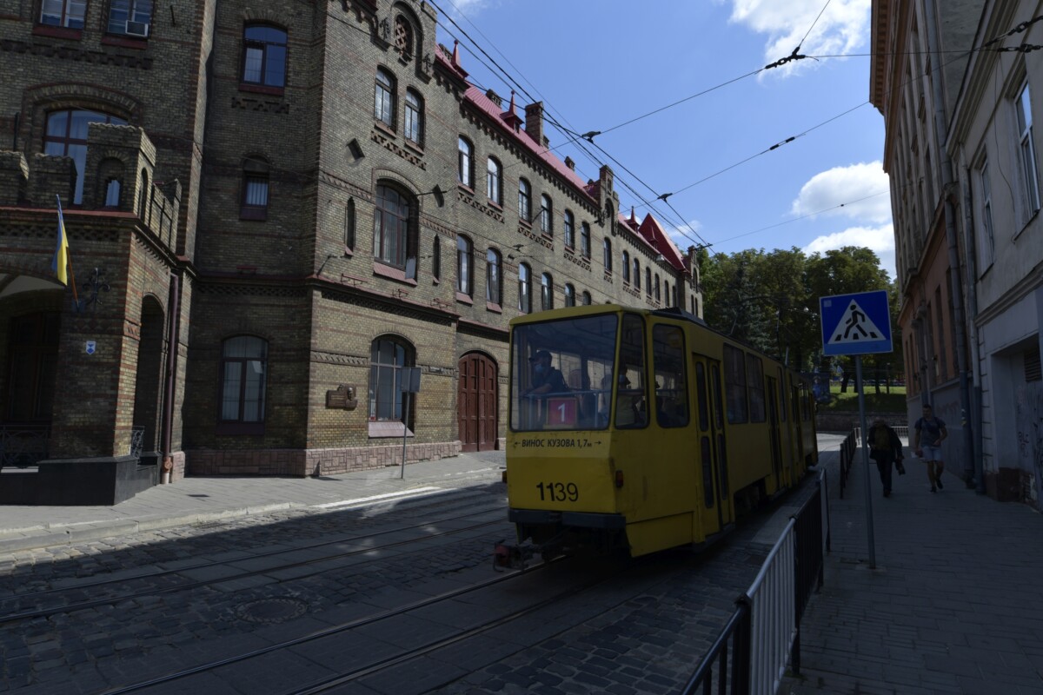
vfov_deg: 61.9
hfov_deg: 84.0
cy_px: 348
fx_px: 579
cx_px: 522
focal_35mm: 20
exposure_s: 1/250
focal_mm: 20
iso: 64
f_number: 9
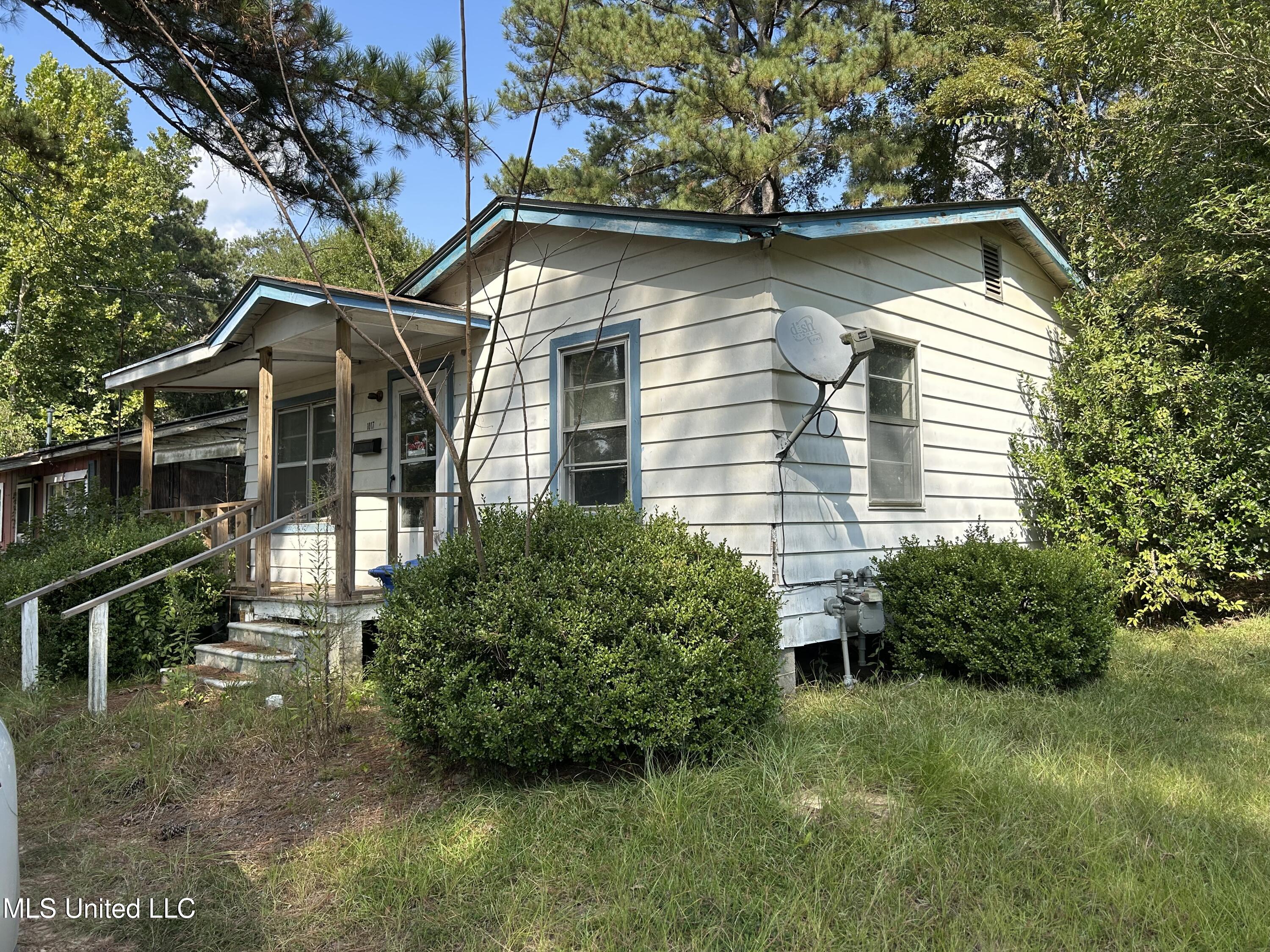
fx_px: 954
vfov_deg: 53.1
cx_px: 635
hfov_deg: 67.3
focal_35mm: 26
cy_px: 476
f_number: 1.5
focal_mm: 5.7
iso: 50
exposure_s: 1/1645
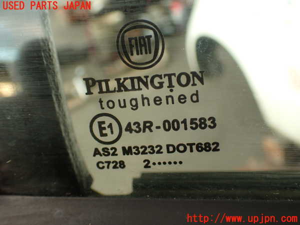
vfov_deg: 39.7
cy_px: 112
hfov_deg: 51.4
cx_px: 150
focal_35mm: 36
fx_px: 312
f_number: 2.5
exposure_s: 1/60
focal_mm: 6.37
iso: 200
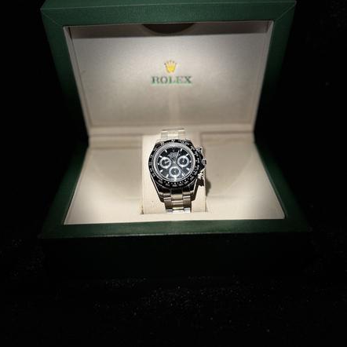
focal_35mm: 29
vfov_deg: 55.6
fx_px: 329
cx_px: 171
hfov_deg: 55.6
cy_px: 168
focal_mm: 6.76
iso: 200
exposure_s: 1/118
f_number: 1.78
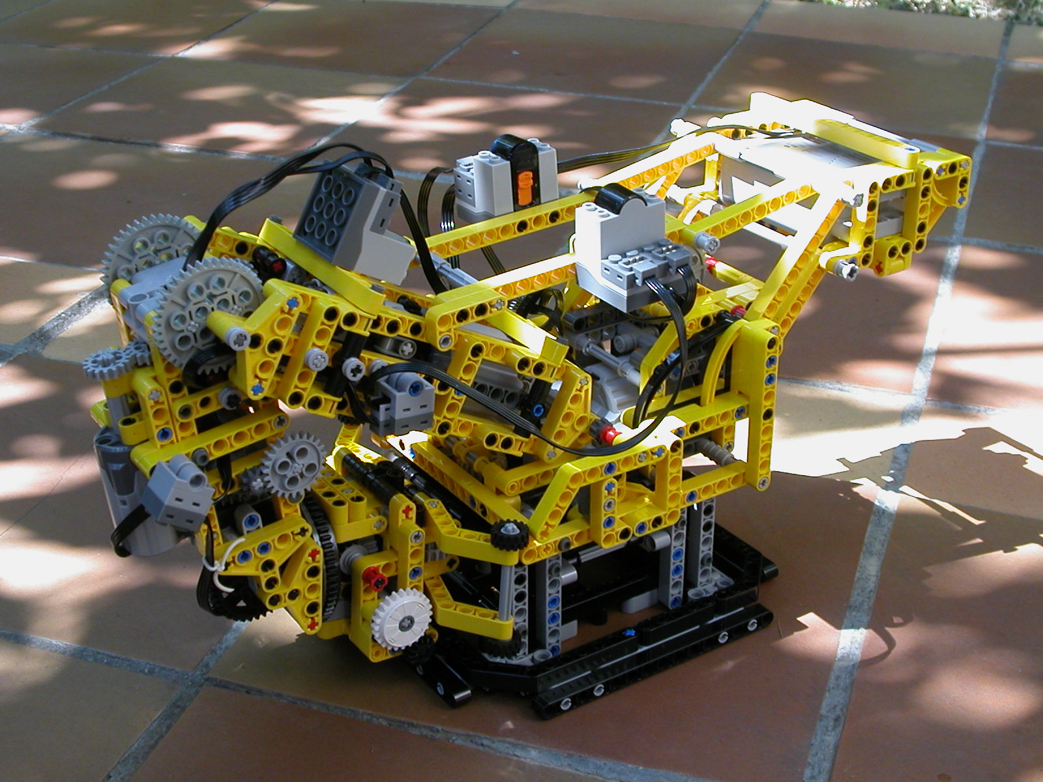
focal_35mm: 54
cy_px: 391
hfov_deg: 35.5
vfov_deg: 27.0
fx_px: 1627
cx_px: 522
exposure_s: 1/175
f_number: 3.2
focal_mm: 8.2
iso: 100
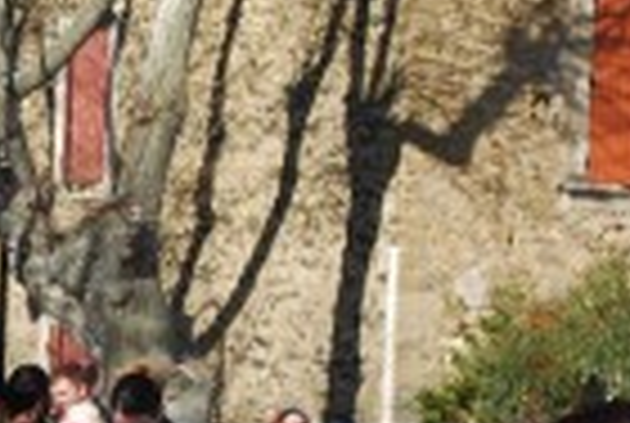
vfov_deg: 3.6
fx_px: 6617
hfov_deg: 5.3
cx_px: -796
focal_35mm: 377
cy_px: 632
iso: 100
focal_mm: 55
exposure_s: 1/250
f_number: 8
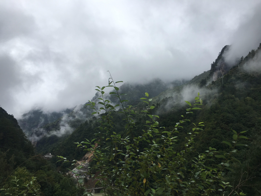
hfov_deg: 61.7
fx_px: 219
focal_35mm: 29
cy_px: 98
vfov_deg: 48.2
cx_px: 130
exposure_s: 1/845
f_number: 2.2
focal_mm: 4.15
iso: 25
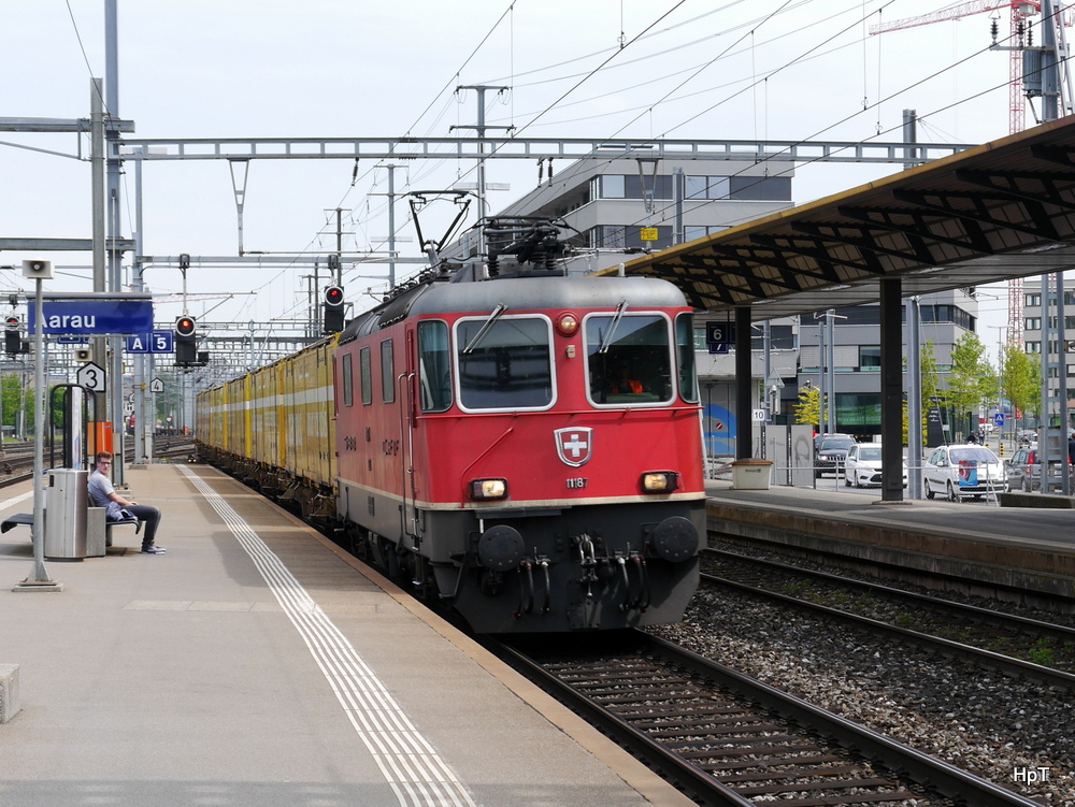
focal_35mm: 52
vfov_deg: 28.1
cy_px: 404
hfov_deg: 36.8
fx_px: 1616
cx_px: 538
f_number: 7.1
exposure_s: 1/250
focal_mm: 26
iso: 160
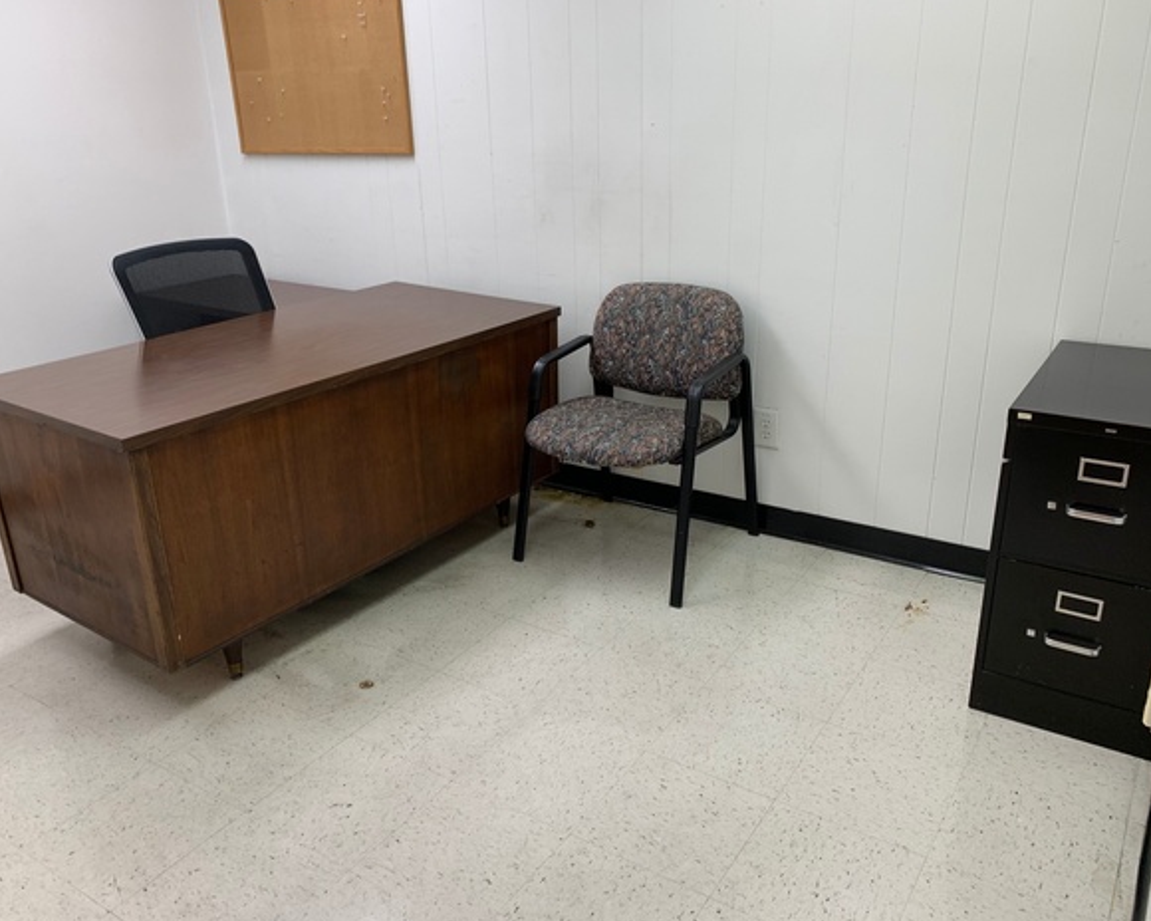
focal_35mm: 28
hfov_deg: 62.2
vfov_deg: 51.5
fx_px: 954
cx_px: 572
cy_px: 455
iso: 50
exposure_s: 1/60
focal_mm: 4.25
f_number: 1.8
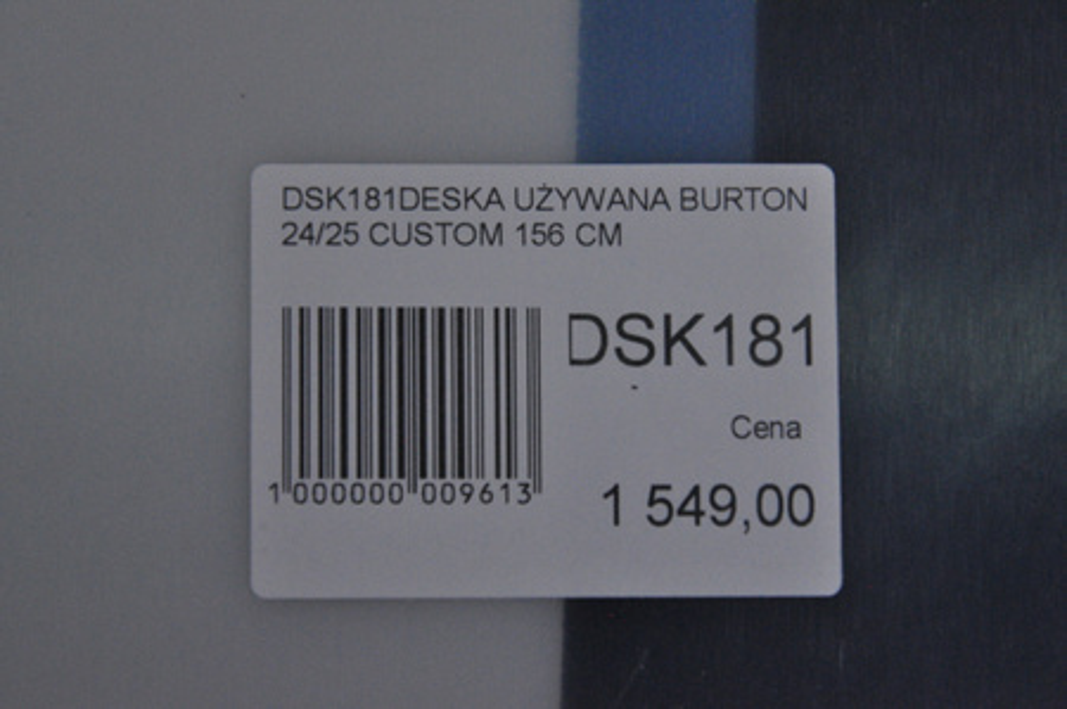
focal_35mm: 158
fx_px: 4663
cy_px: 354
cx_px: 534
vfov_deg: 8.7
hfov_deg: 13.1
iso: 3200
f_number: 11
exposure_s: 1/125
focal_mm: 105
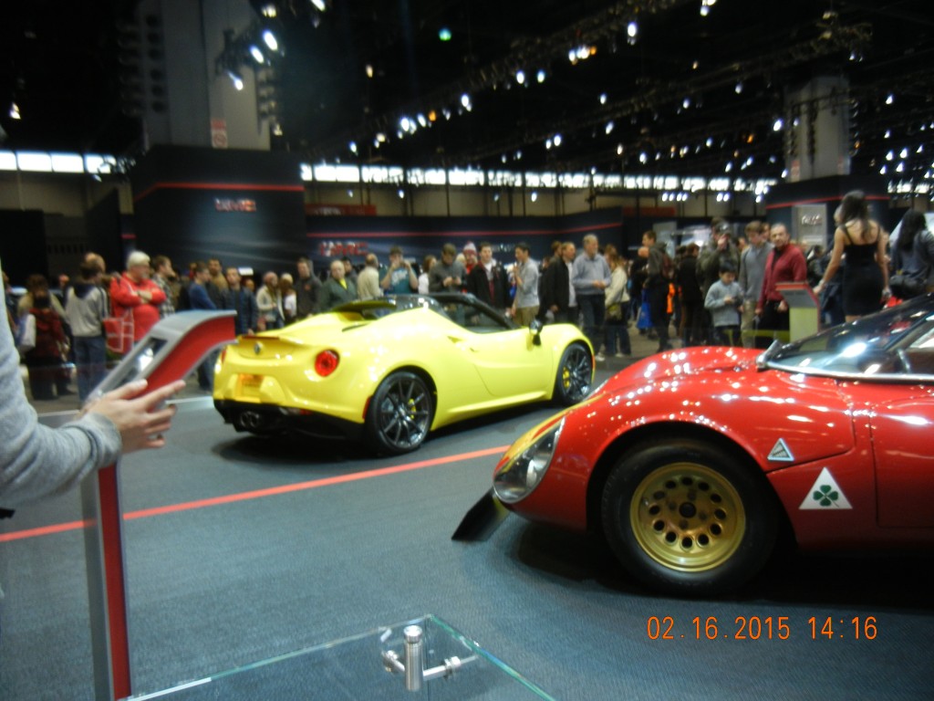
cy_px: 350
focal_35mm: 30
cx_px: 467
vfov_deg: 46.8
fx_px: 809
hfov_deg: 60.0
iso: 286
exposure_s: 1/60
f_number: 3.5
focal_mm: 5.4
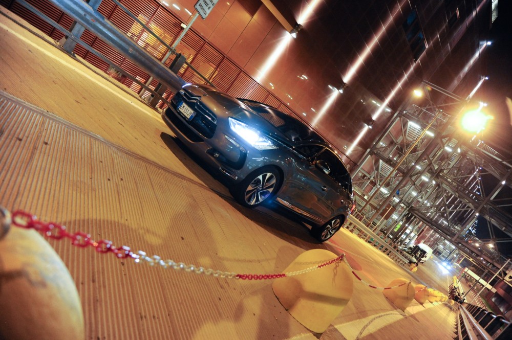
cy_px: 170
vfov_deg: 53.1
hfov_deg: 73.8
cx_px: 256
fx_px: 341
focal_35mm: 24
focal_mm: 24
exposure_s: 1/25
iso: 3200
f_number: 4
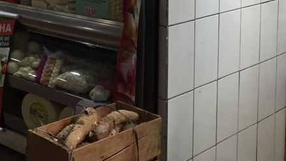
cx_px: -19
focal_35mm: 73
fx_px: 554
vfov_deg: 15.7
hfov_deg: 26.9
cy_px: -52
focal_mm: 4.15
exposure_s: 1/30
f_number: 2.2
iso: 50
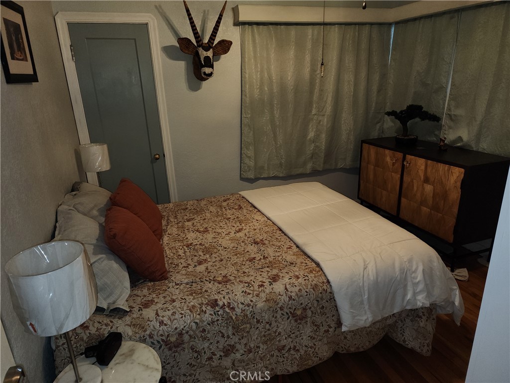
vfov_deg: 58.9
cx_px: 255
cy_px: 192
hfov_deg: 73.9
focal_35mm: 23
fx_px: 339
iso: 100
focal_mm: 6.4
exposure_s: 1/24
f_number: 1.8
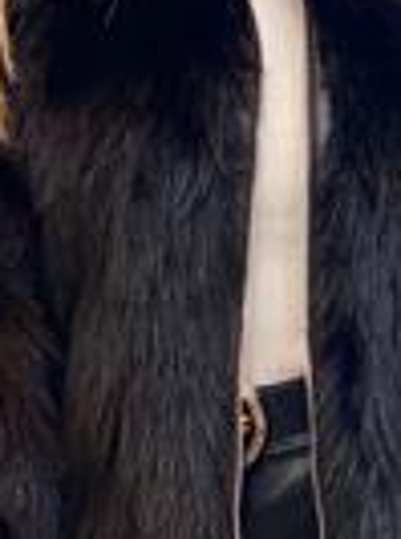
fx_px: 2514
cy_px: 164
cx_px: 267
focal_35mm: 162
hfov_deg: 9.1
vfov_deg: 12.2
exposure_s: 1/100
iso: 125
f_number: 2
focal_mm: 6
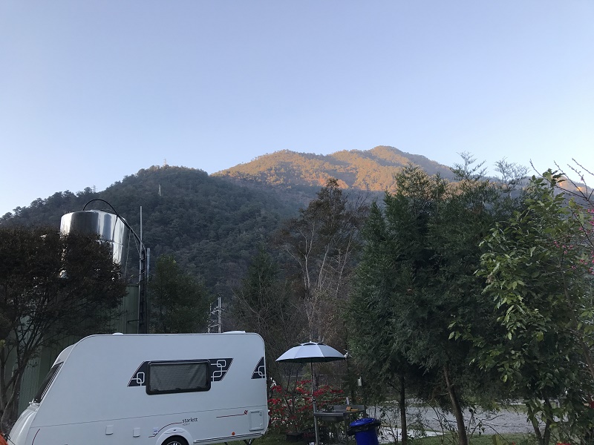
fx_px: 480
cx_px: 297
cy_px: 222
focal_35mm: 28
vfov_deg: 49.7
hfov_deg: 63.4
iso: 20
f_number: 1.8
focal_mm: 3.99
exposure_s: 1/178
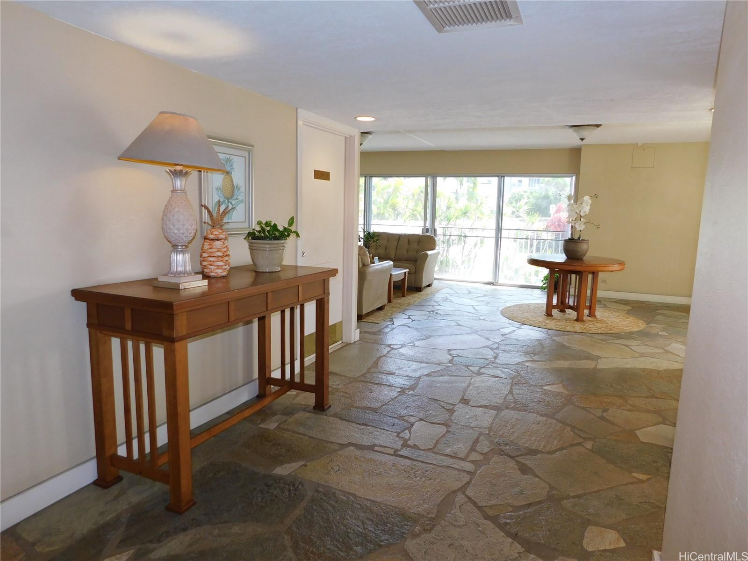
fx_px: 497
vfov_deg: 58.9
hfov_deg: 73.9
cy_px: 280
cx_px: 374
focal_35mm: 23
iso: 125
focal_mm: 4
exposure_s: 1/30
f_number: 3
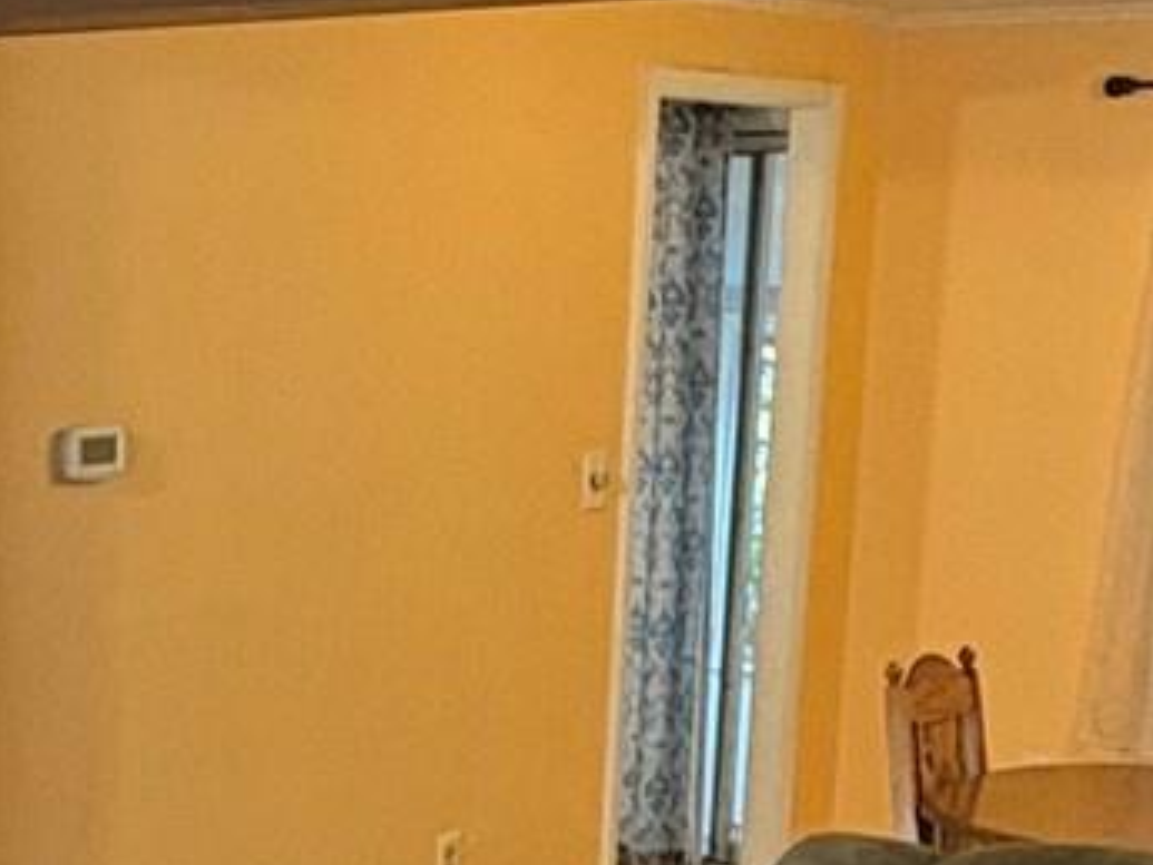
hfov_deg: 23.0
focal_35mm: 83
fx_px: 2766
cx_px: 140
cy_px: 855
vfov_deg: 17.4
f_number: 2.2
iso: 400
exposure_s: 1/60
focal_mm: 2.22
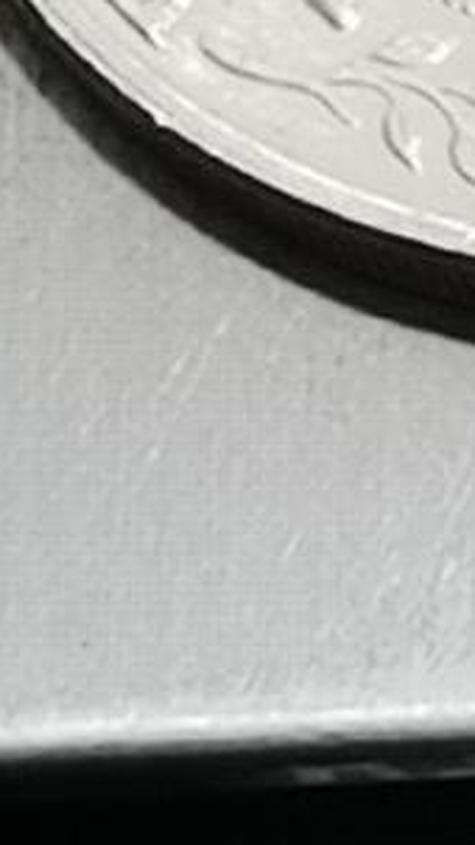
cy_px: -260
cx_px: 788
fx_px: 10451
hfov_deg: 2.6
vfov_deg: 4.6
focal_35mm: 467
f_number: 1.9
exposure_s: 1/100
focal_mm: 6.67
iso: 125
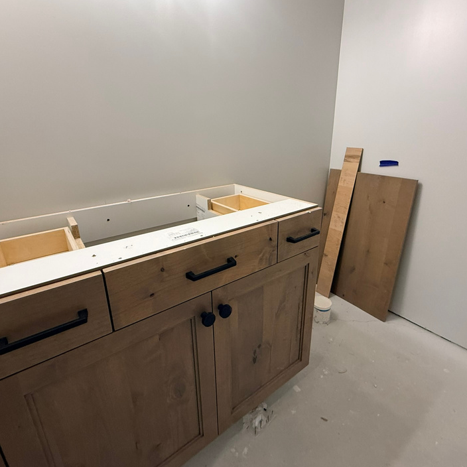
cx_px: 239
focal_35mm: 18
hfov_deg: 80.7
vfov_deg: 80.6
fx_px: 275
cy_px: 216
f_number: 2.2
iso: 250
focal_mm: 2.22
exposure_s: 1/120
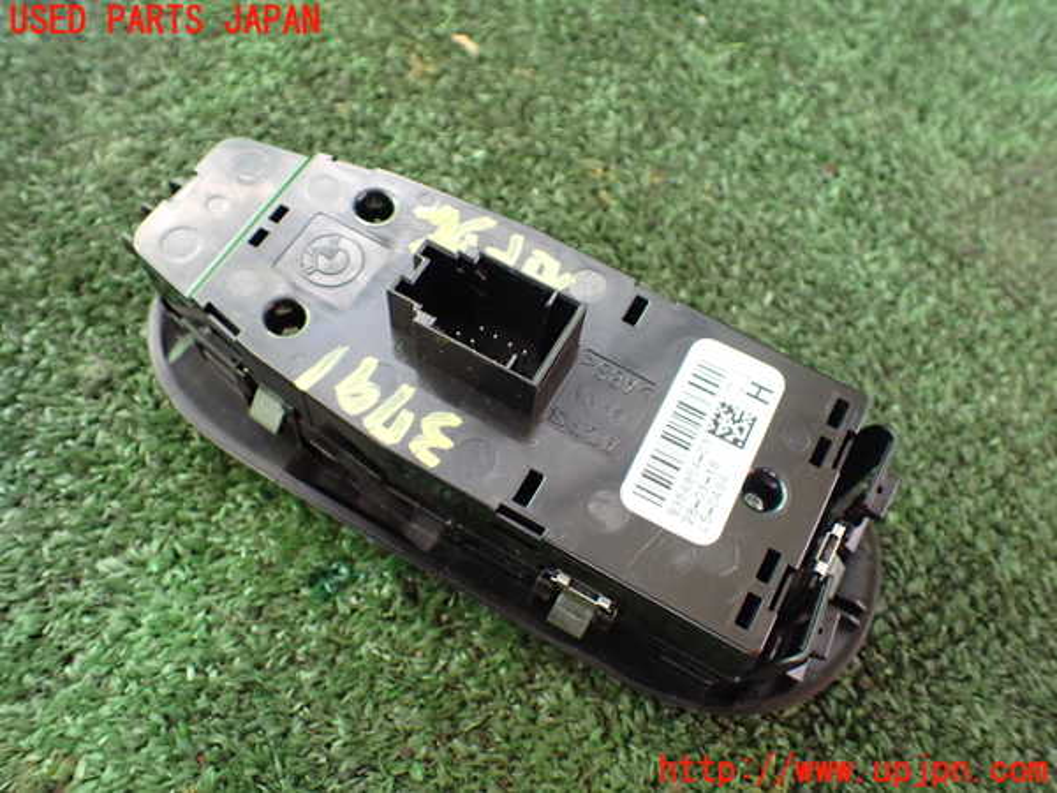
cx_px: 528
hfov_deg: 60.0
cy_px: 396
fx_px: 916
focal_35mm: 30
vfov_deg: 46.8
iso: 800
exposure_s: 1/125
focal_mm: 5.4
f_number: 2.3
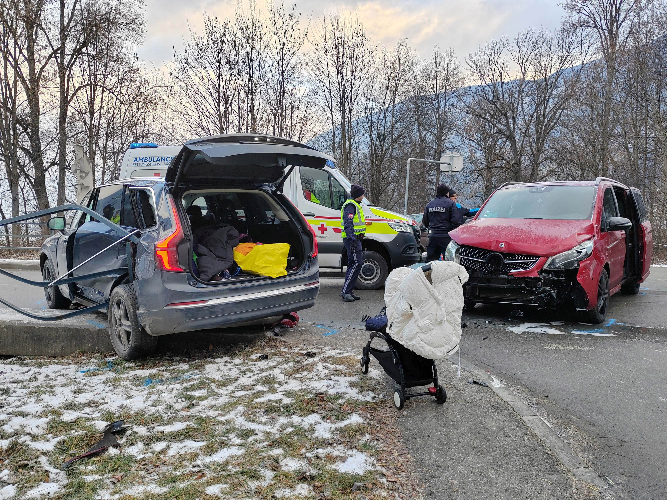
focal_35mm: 27
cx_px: 334
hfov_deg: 65.3
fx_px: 520
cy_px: 250
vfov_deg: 51.4
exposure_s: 1/120
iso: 100
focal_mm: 5.52
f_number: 1.9
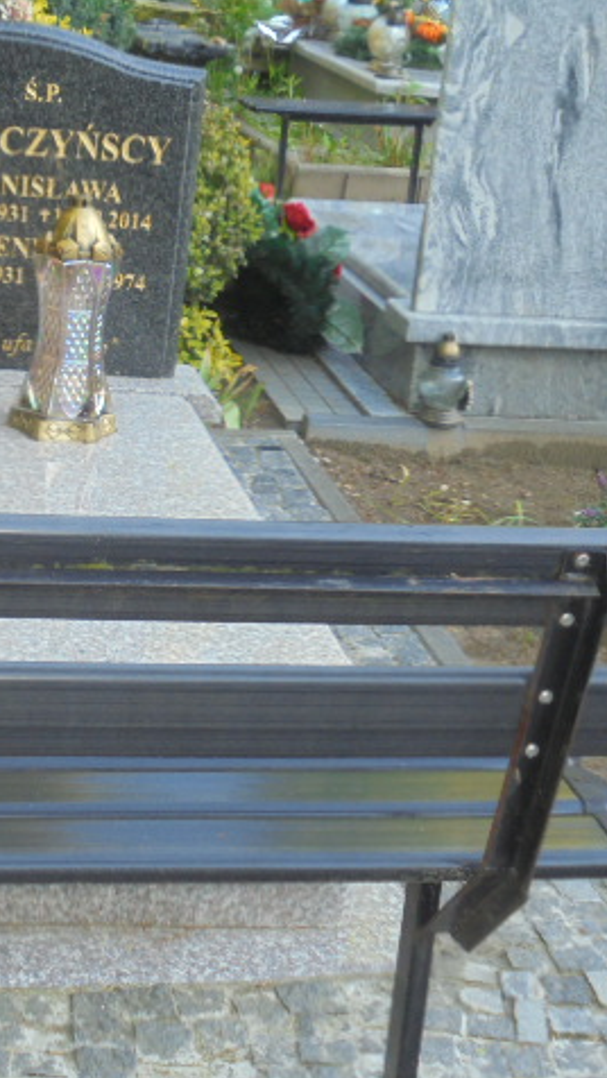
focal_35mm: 63
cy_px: 541
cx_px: 102
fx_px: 1801
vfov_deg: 33.3
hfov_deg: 18.9
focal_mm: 7.8
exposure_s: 1/30
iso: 100
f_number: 4.5
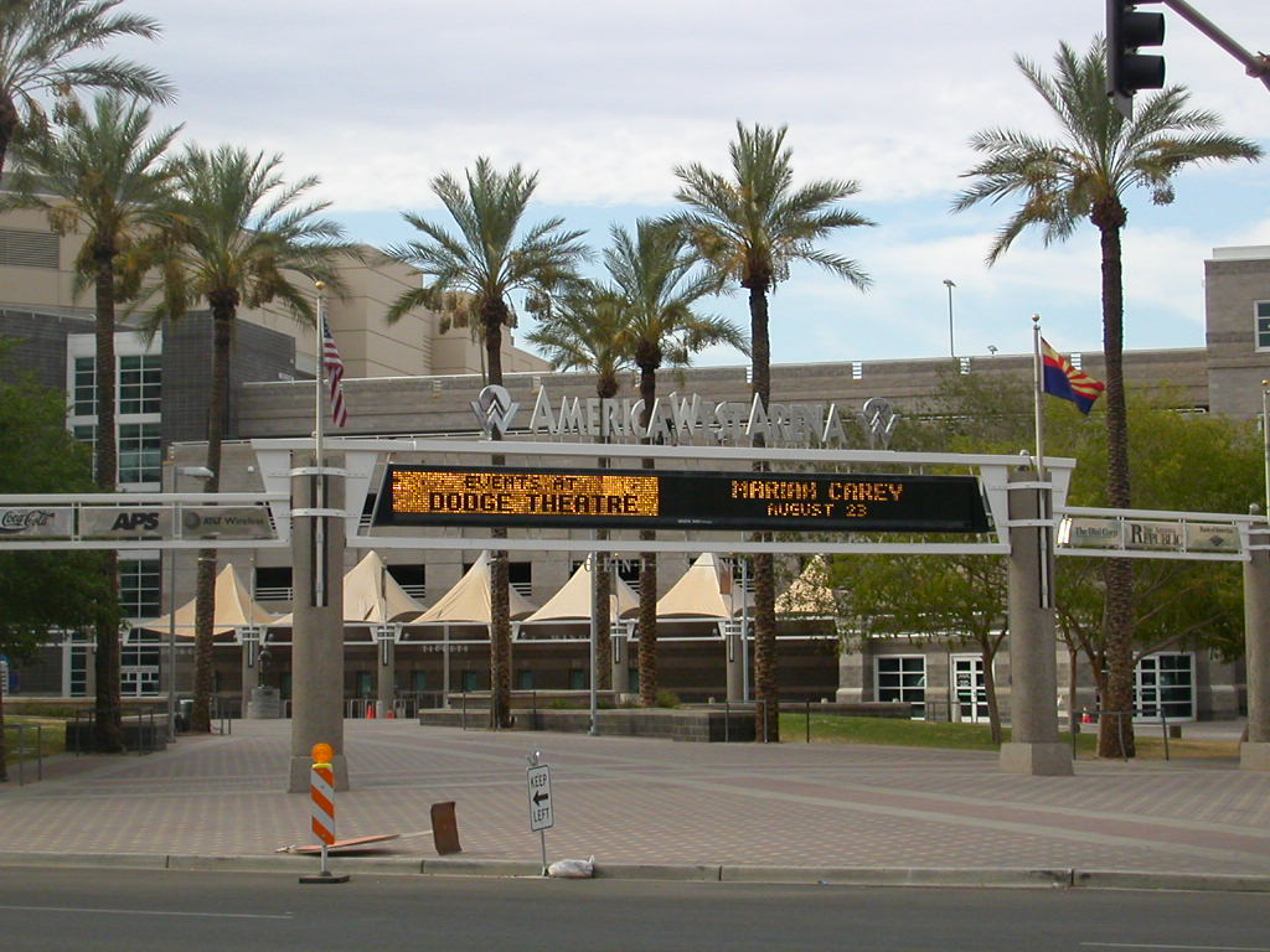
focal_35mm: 68
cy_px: 476
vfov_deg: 21.6
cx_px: 635
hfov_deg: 28.6
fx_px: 2495
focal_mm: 10.4
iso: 100
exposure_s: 1/634
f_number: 3.7
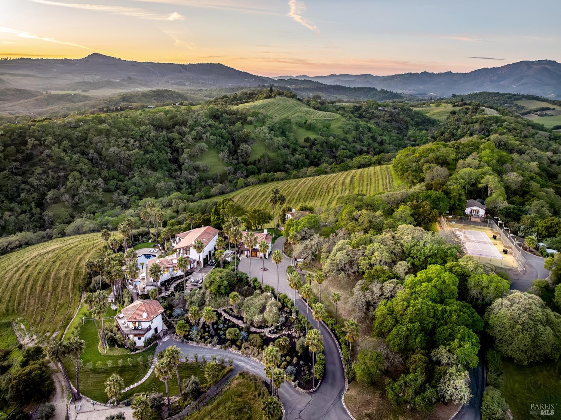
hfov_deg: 71.6
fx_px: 389
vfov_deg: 56.8
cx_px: 280
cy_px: 210
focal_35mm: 24
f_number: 2.8
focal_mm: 12.29
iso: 400
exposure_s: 1/200
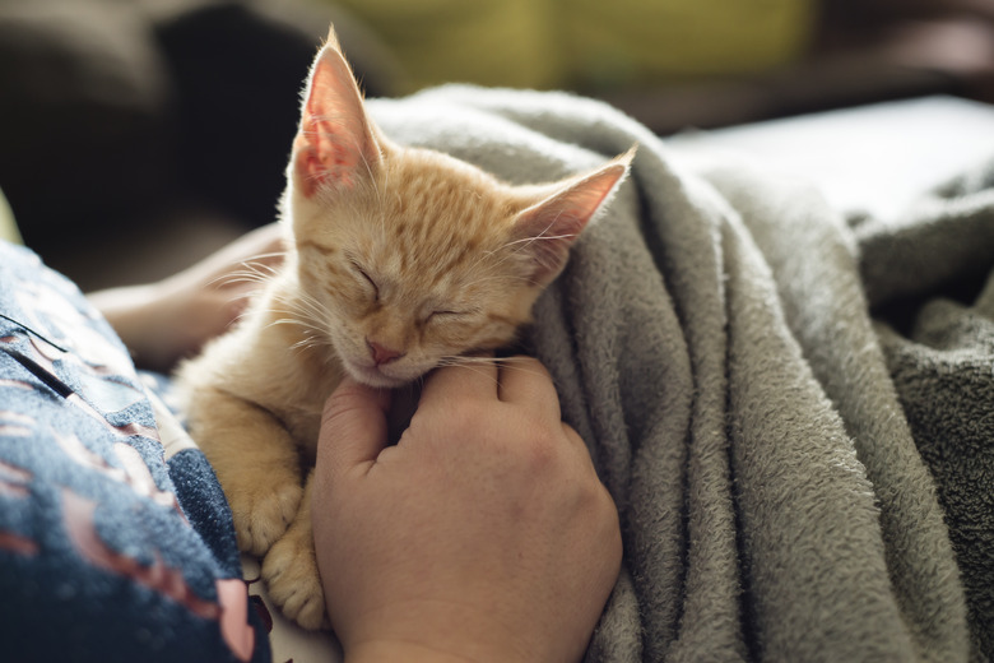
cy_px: 332
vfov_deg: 27.0
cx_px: 497
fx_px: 1380
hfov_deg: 39.6
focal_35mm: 50
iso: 800
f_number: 2.8
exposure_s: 1/50
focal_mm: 50
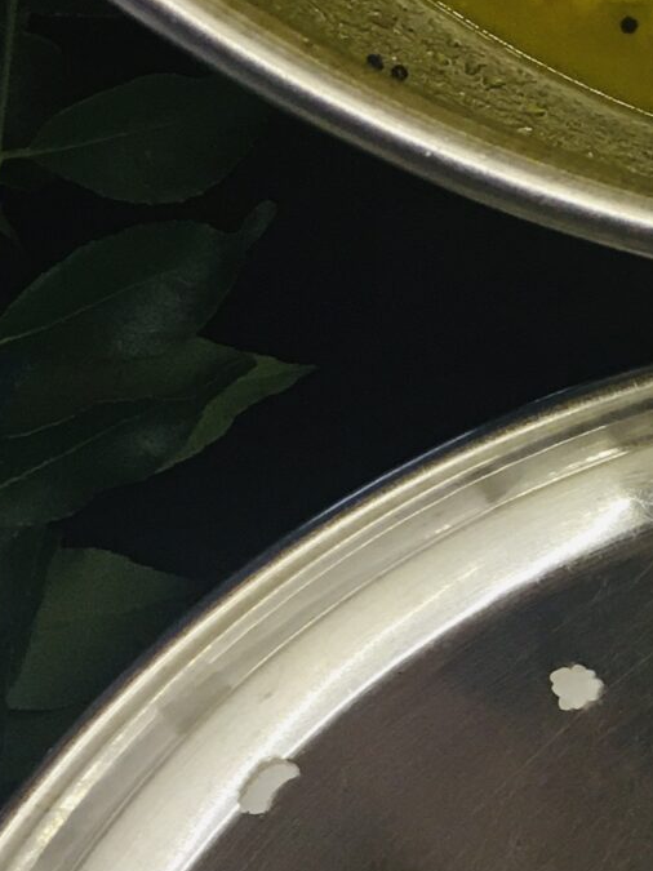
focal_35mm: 110
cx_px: 939
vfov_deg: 17.8
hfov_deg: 12.8
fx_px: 2768
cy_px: 612
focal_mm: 4.15
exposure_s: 1/17
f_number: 2.2
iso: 50
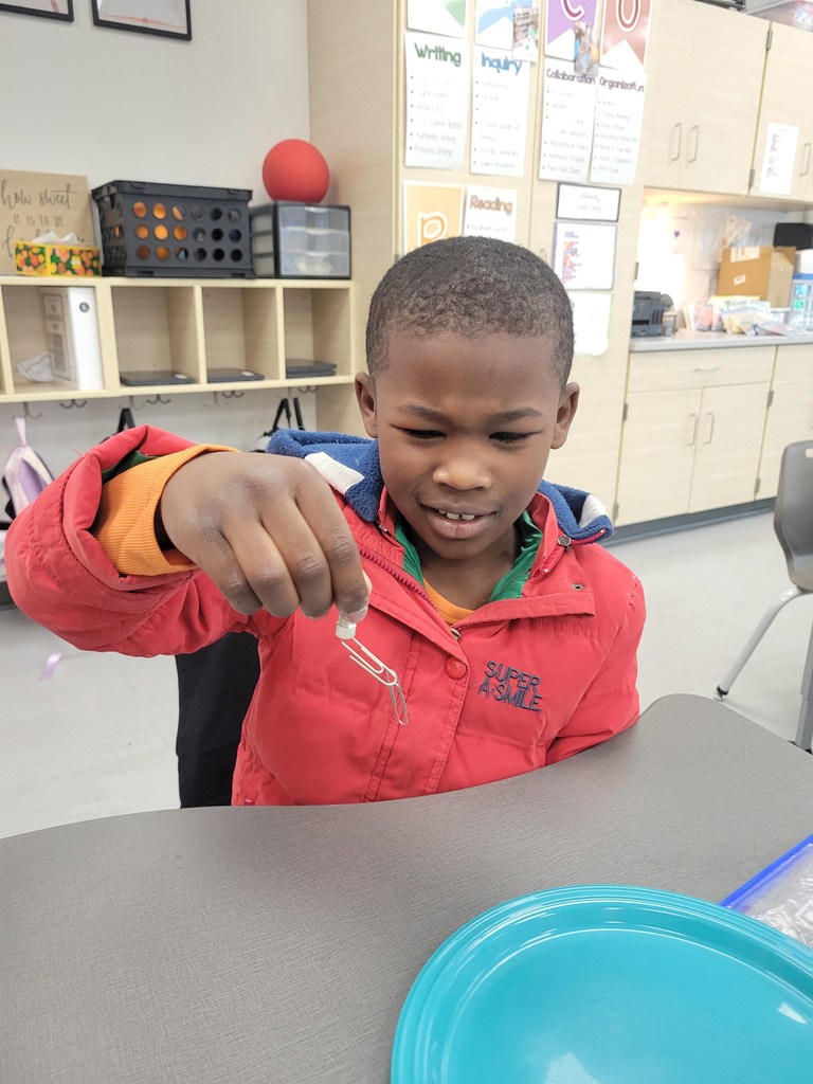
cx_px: 406
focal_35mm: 26
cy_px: 542
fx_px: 814
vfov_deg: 67.3
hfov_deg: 53.1
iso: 320
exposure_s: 1/120
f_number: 1.8
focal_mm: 5.4
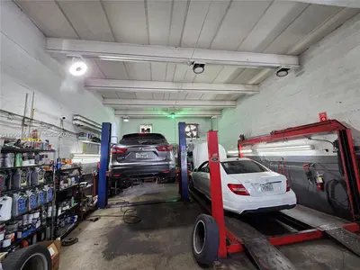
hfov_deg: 106.2
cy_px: 135
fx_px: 135
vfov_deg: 89.9
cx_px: 180
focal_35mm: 13
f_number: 2.2
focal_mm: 2.2
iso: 160
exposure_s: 1/60
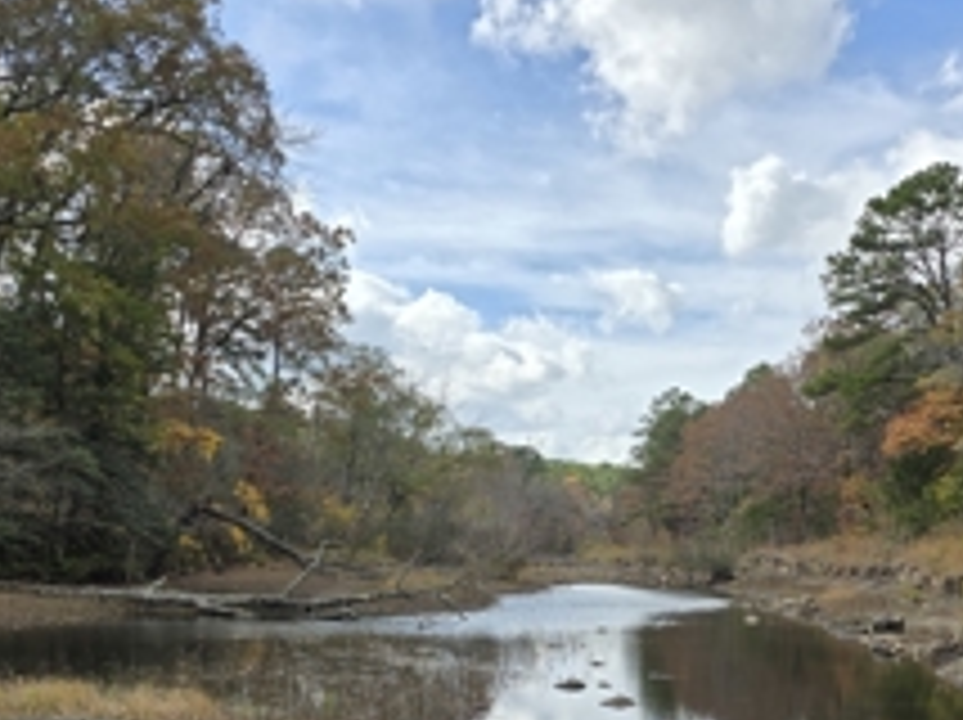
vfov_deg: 32.3
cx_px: 558
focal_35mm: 43
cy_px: 608
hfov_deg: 43.8
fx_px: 1195
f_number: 1.7
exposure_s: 1/609
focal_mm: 6.3
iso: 12
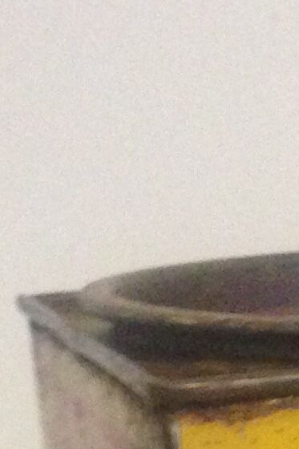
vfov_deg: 9.3
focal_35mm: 200
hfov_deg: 6.7
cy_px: 1022
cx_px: 481
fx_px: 2493
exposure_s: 1/15
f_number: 2.4
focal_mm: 4.12
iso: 320
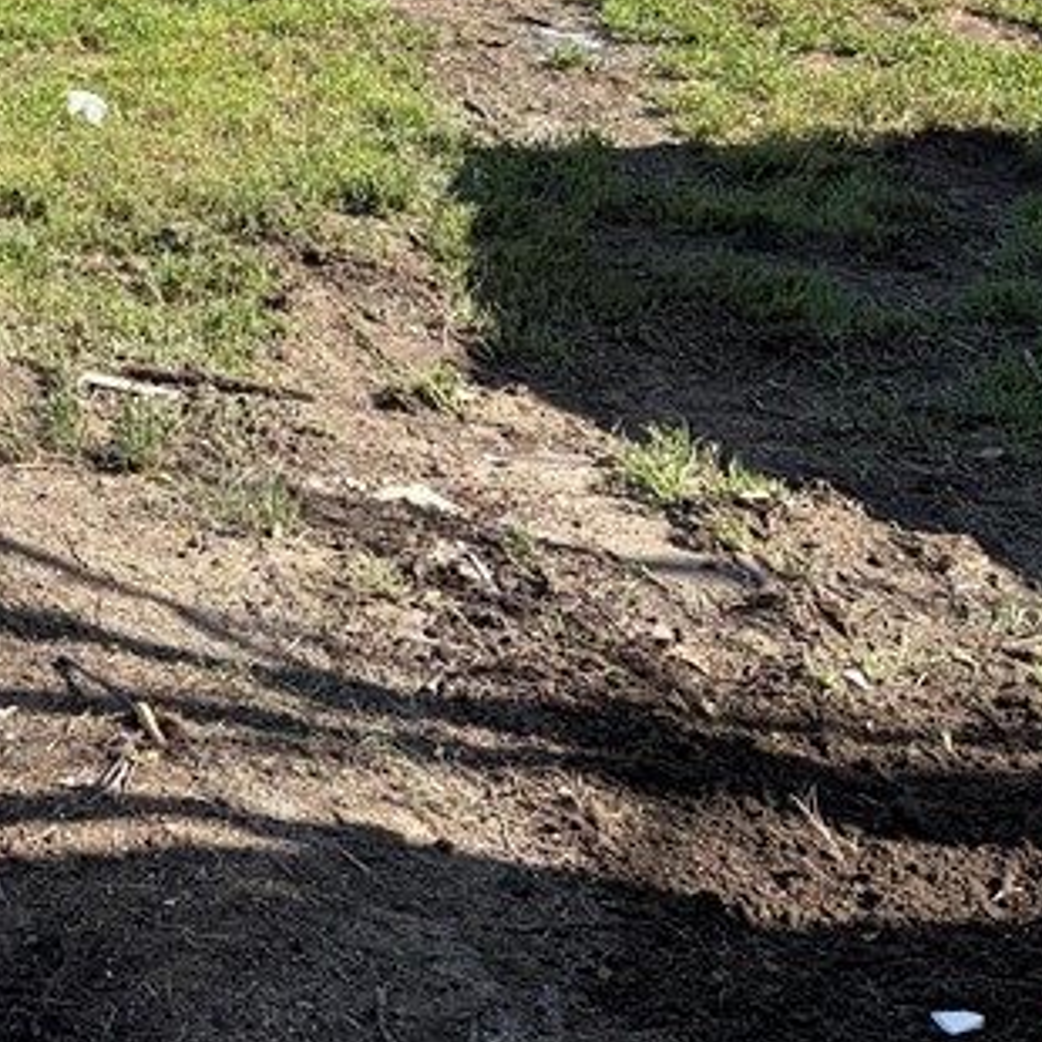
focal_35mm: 76
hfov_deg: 19.2
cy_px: 108
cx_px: -632
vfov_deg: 22.2
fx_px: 2588
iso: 50
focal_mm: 5.96
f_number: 1.6
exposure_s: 1/2538
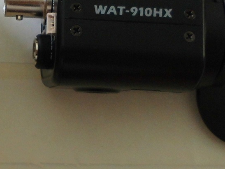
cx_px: -6
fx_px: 618
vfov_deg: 15.4
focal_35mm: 95
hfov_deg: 19.9
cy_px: 16
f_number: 3.2
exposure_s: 1/60
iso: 100
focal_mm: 4.6
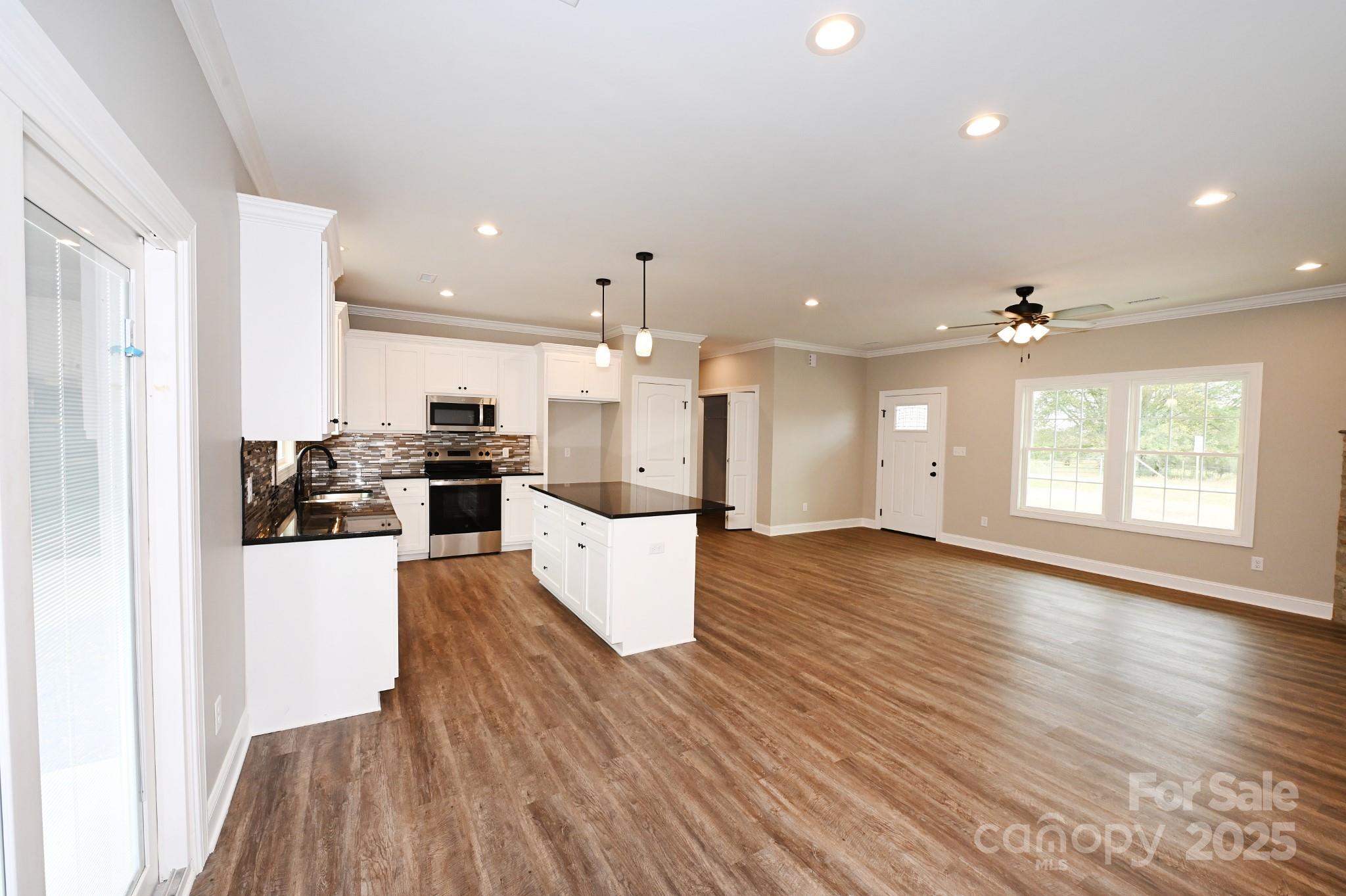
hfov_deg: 104.3
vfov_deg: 81.1
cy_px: 448
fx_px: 523
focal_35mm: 14
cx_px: 673
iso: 1000
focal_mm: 14
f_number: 10
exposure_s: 1/50
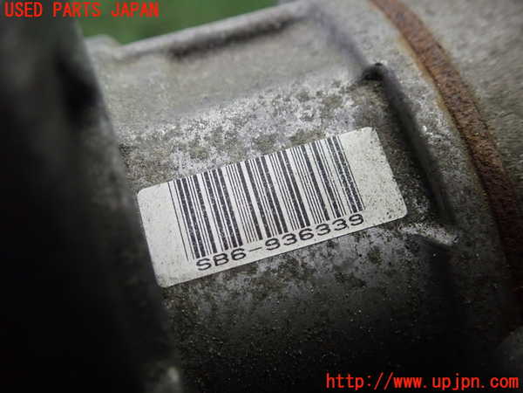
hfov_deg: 60.0
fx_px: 453
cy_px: 196
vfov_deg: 46.8
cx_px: 262
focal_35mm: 30
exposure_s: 1/125
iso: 400
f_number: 2.3
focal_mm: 5.5
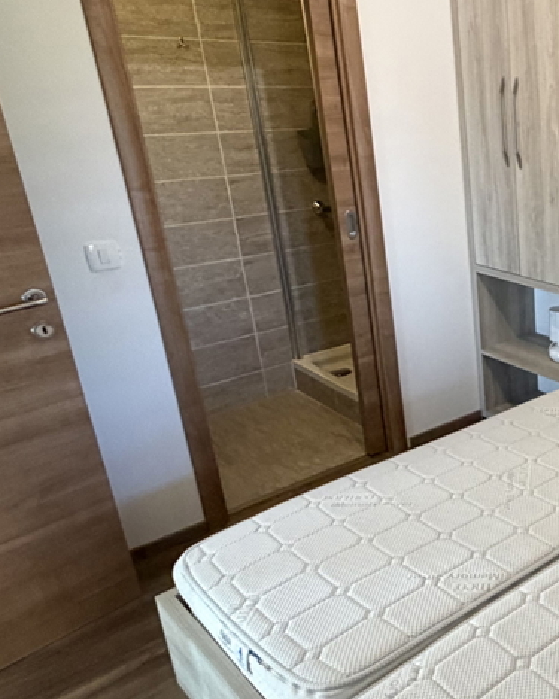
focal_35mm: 35
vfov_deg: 51.5
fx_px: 724
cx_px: 662
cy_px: 344
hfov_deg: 34.3
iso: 500
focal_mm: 2.22
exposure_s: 1/50
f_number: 2.2
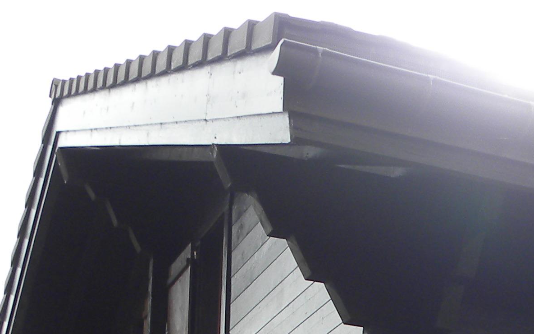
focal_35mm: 93
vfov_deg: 12.5
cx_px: 413
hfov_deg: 22.1
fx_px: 1354
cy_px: 651
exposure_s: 1/140
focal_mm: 4.6
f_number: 3.5
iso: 64
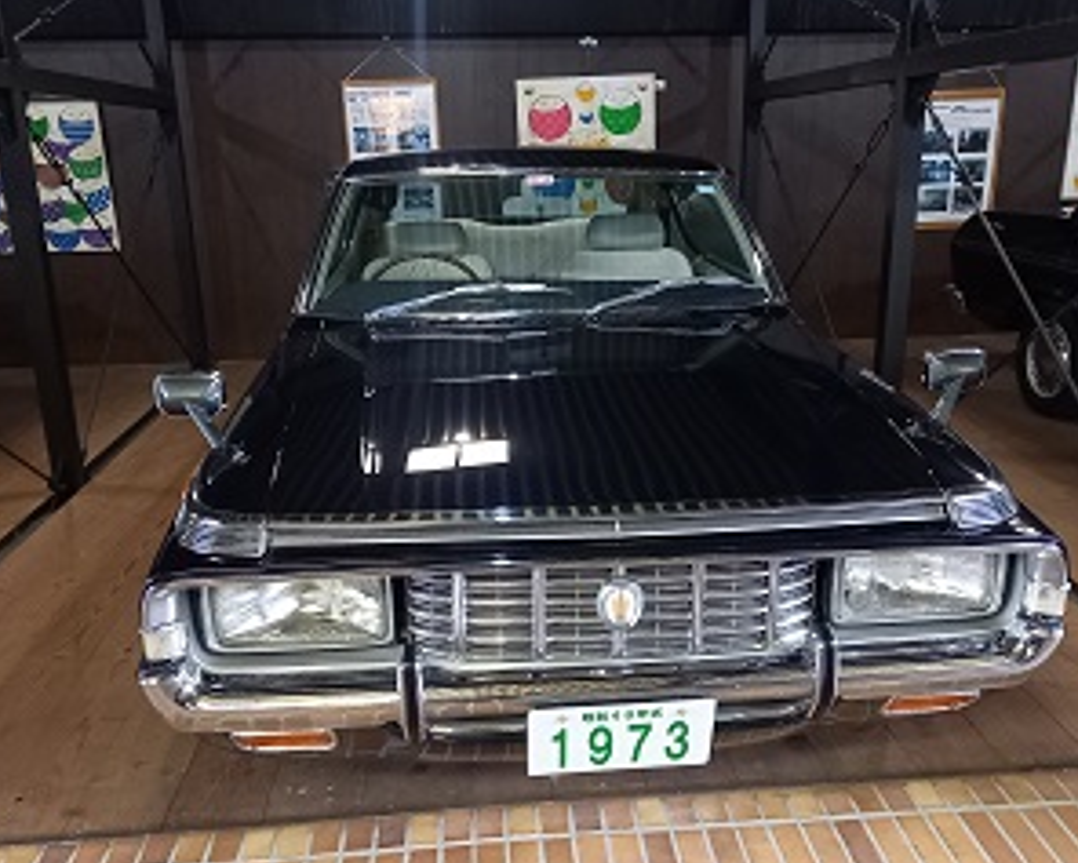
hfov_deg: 54.2
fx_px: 1053
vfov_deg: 44.5
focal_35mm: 33
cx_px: 546
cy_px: 477
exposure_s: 1/24
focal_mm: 4.65
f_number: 1.8
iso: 800
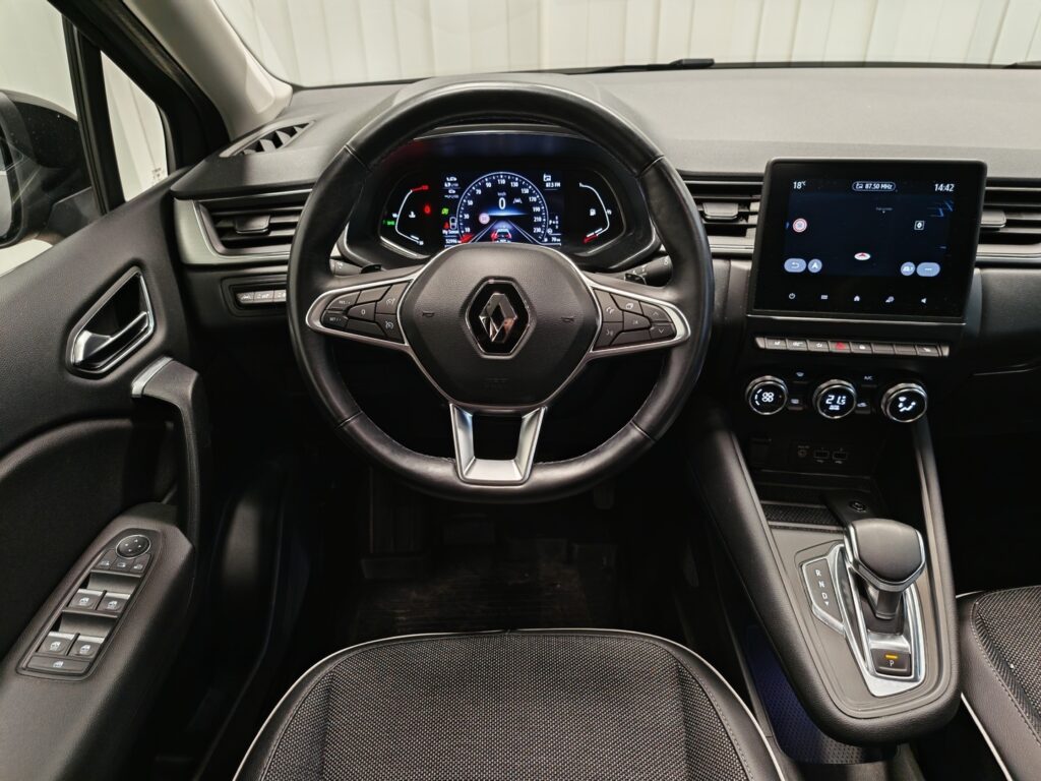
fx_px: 692
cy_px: 390
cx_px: 520
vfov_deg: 58.9
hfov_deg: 73.9
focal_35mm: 23
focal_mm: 5.4
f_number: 1.6
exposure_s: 1/50
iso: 250
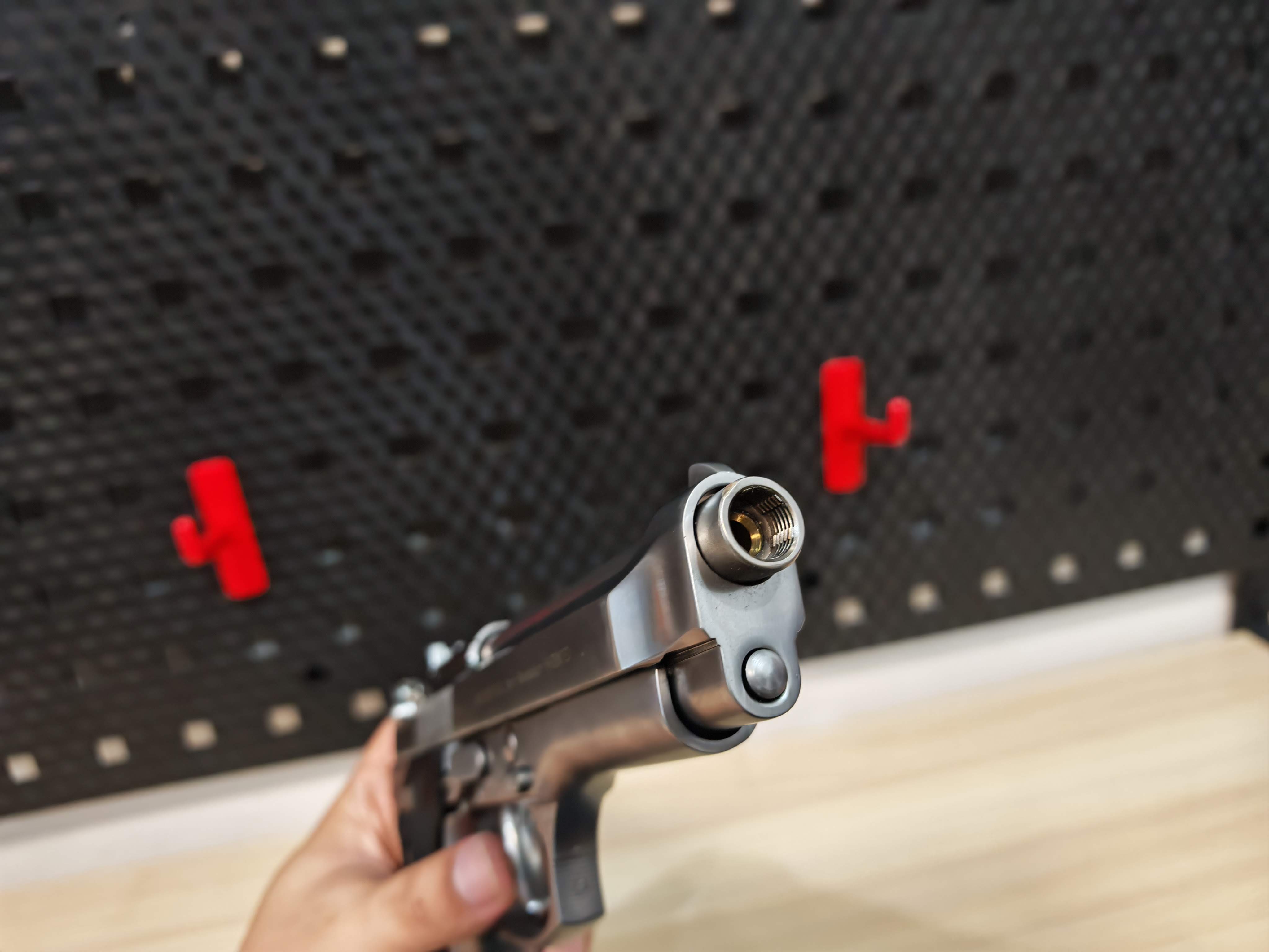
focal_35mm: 24
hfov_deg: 71.6
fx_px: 880
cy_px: 476
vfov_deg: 56.8
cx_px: 634
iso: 500
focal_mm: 6.83
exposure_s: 1/67
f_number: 2
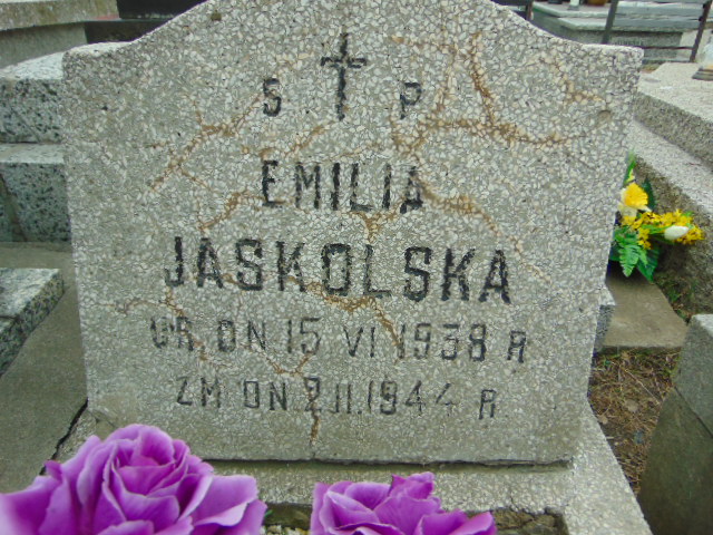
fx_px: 515
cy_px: 268
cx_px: 356
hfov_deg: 69.4
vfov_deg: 54.9
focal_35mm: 25
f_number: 3
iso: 80
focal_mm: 4.5
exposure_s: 1/640
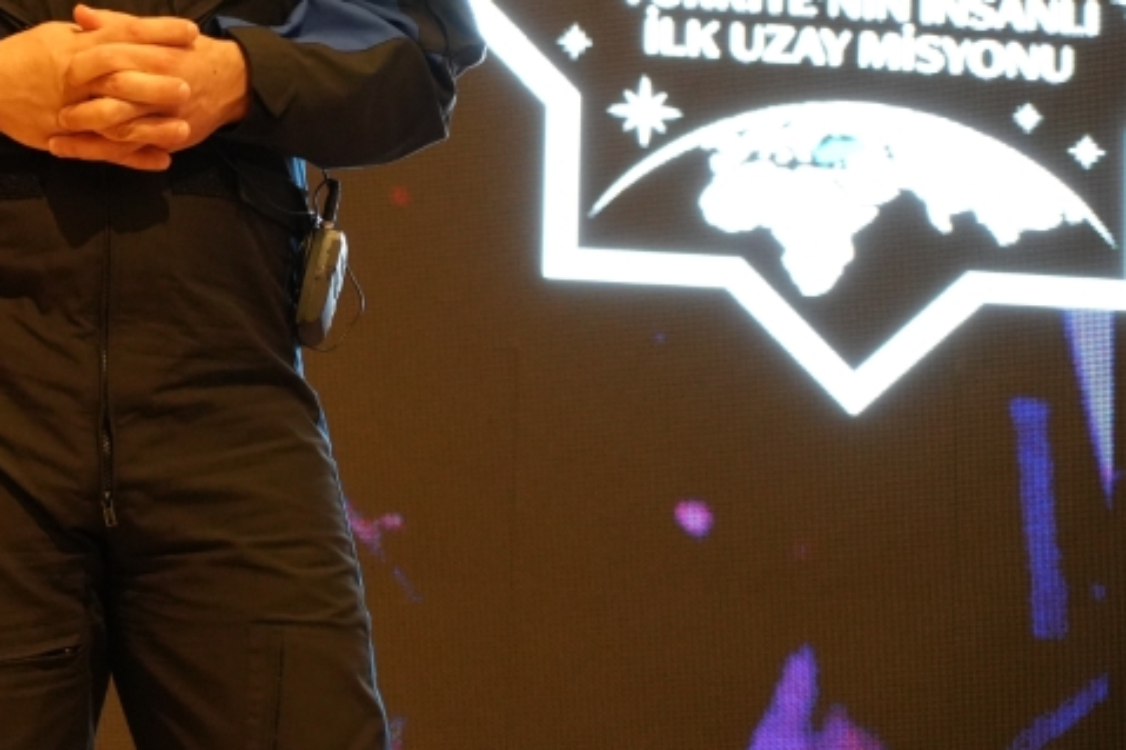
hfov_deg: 13.3
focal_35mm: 152
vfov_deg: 9.0
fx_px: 4752
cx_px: -61
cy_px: 20
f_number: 4
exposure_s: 1/160
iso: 5000
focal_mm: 70
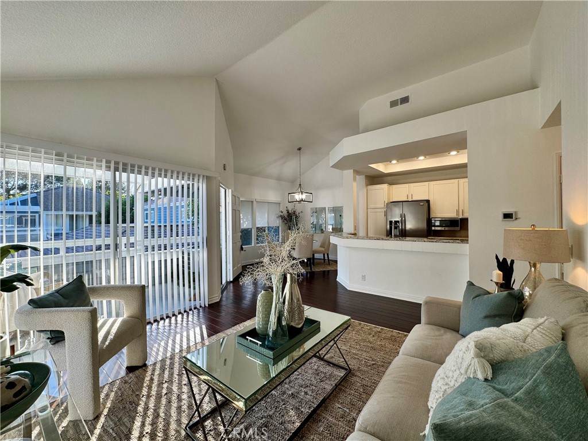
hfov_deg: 102.1
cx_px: 294
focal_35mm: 14
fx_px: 238
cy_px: 220
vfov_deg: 85.7
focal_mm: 2.22
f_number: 2.2
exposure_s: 1/130
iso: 40
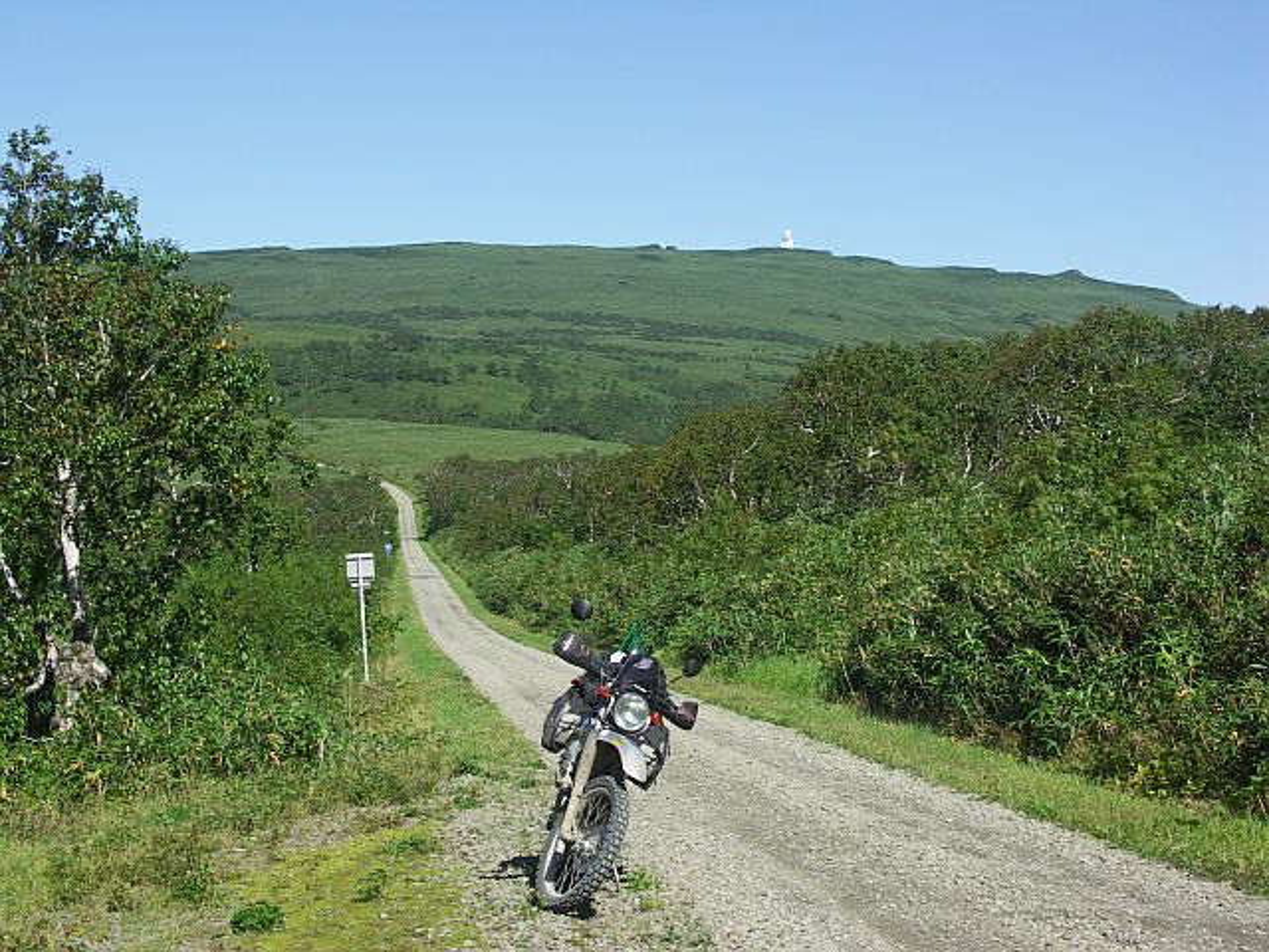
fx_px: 2566
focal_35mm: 70
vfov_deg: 21.0
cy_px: 476
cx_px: 634
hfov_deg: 27.8
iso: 50
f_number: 5.6
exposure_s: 1/250
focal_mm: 18.2
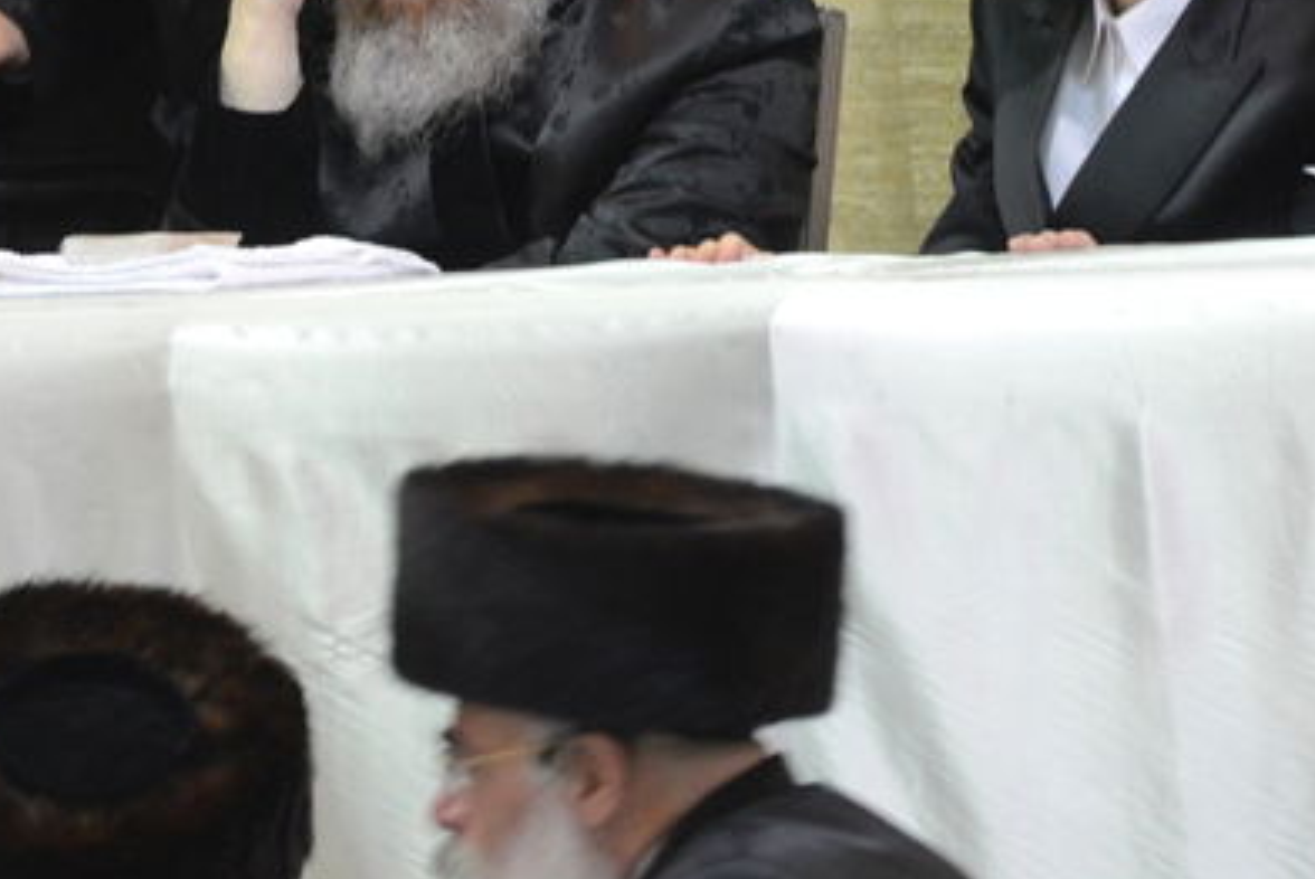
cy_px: 94
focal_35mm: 703
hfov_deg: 2.9
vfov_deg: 2.0
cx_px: 382
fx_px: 25697
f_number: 5
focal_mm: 180
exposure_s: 1/30
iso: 1600
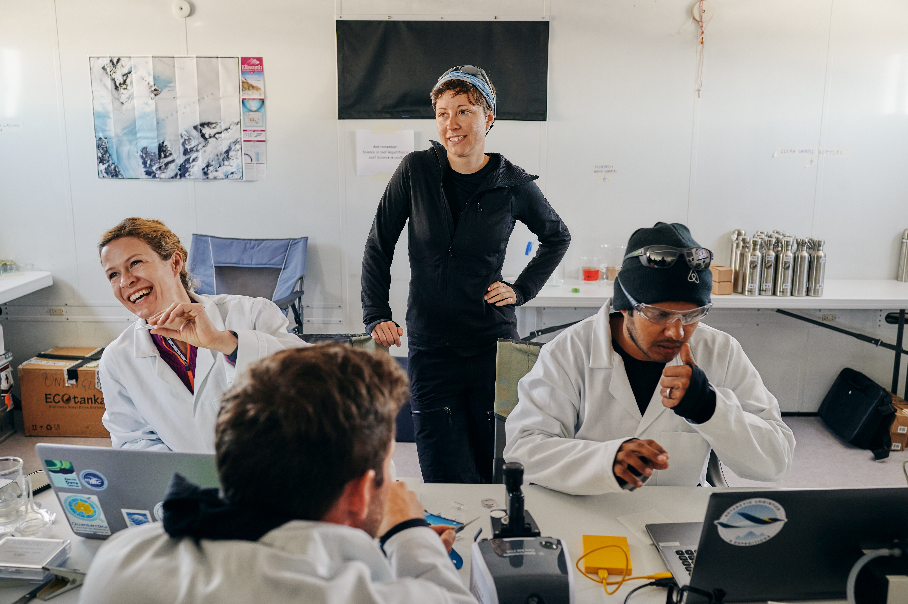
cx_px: 454
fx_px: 882
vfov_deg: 37.8
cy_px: 302
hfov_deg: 54.5
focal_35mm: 35
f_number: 4
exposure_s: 1/125
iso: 400
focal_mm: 35
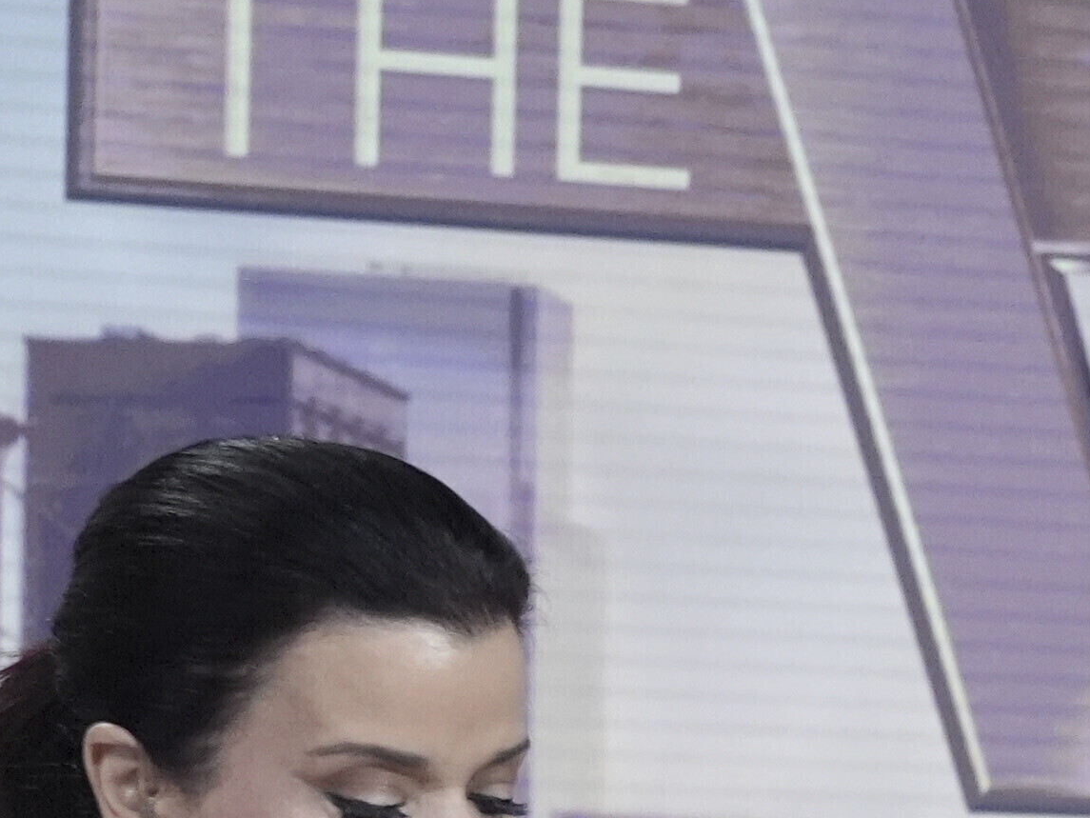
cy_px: 1146
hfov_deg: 13.7
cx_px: 1865
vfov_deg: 11.0
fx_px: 4125
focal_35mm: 131
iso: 3200
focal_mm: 26
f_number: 3.5
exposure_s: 1/320
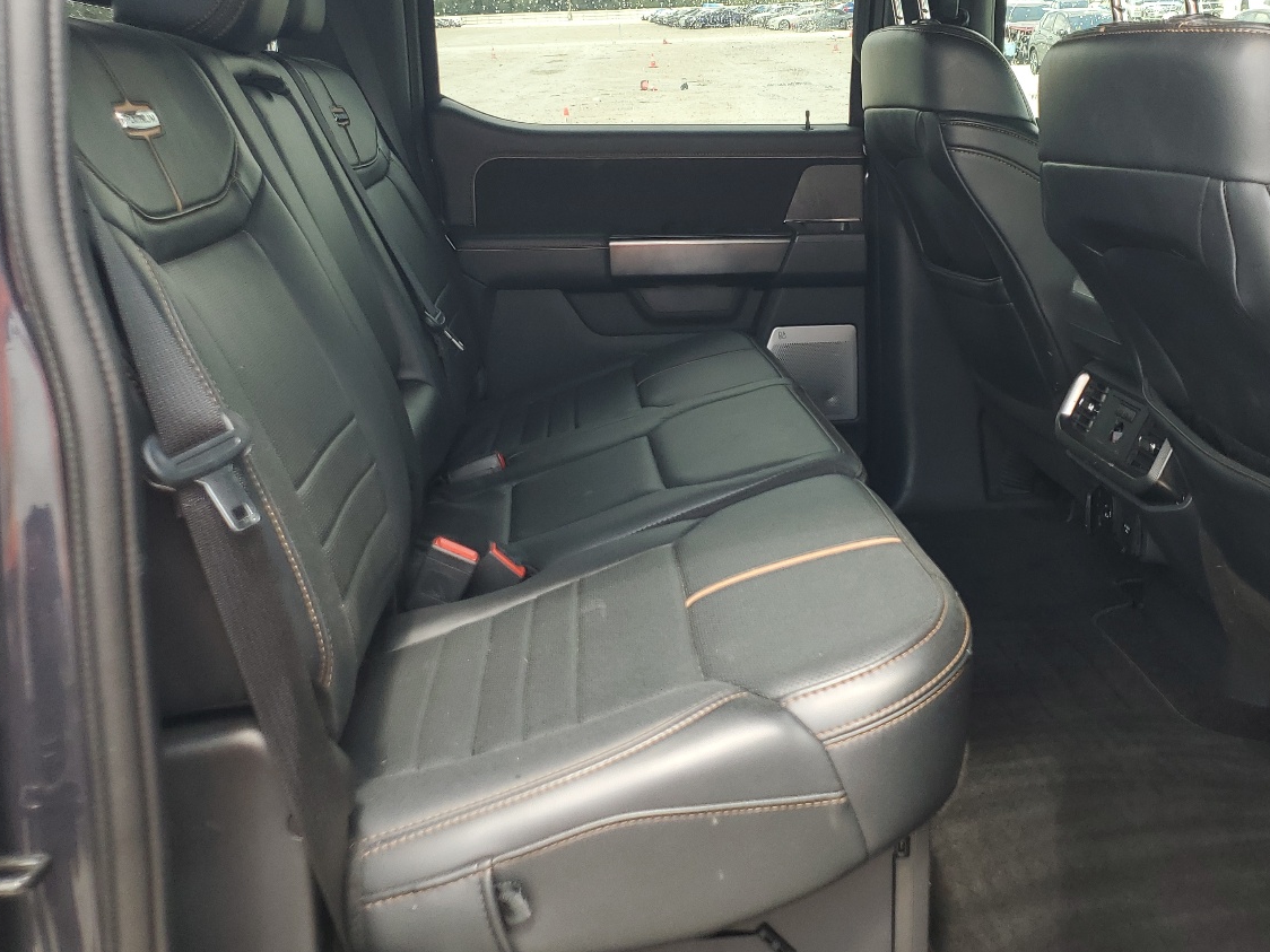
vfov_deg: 38.3
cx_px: 799
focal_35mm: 37
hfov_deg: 49.6
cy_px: 327
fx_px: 1357
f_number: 1.5
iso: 50
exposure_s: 1/256
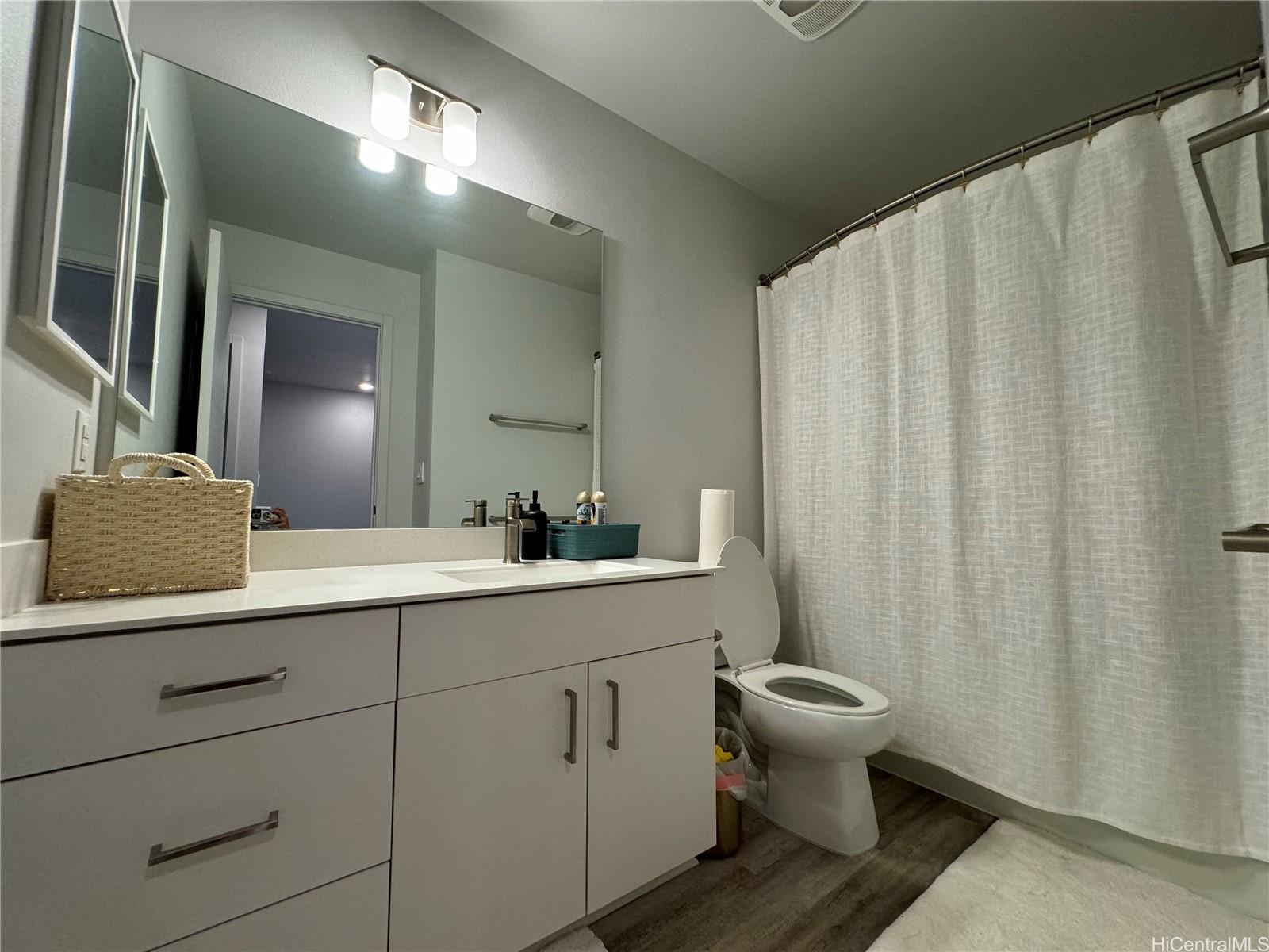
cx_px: 634
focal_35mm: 14
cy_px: 476
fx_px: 513
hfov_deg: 102.1
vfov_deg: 85.7
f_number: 2.2
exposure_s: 1/120
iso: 250
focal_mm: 2.22
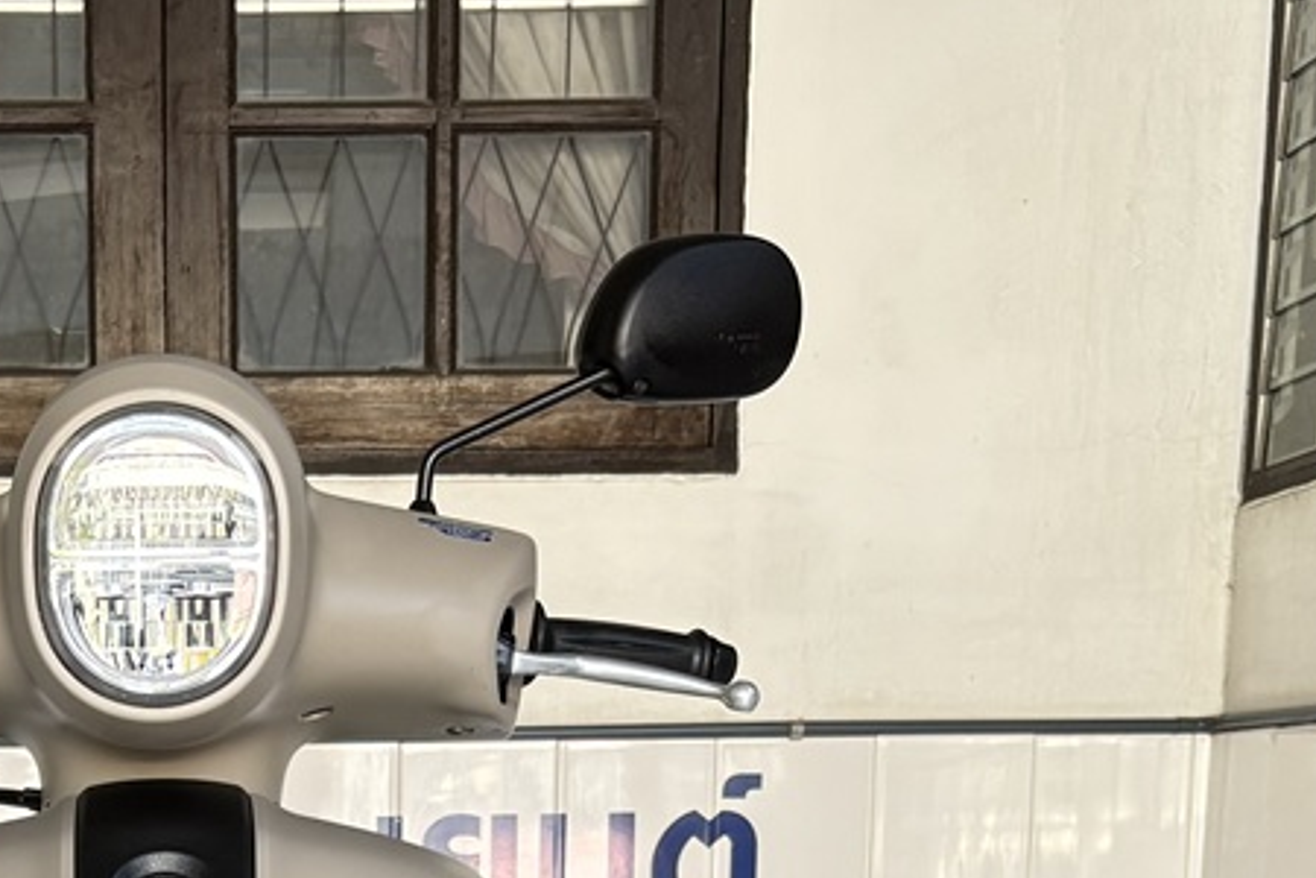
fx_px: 2815
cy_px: 1370
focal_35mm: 77
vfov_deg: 16.0
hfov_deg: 25.5
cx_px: 143
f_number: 1.6
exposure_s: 1/113
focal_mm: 5.96
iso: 125
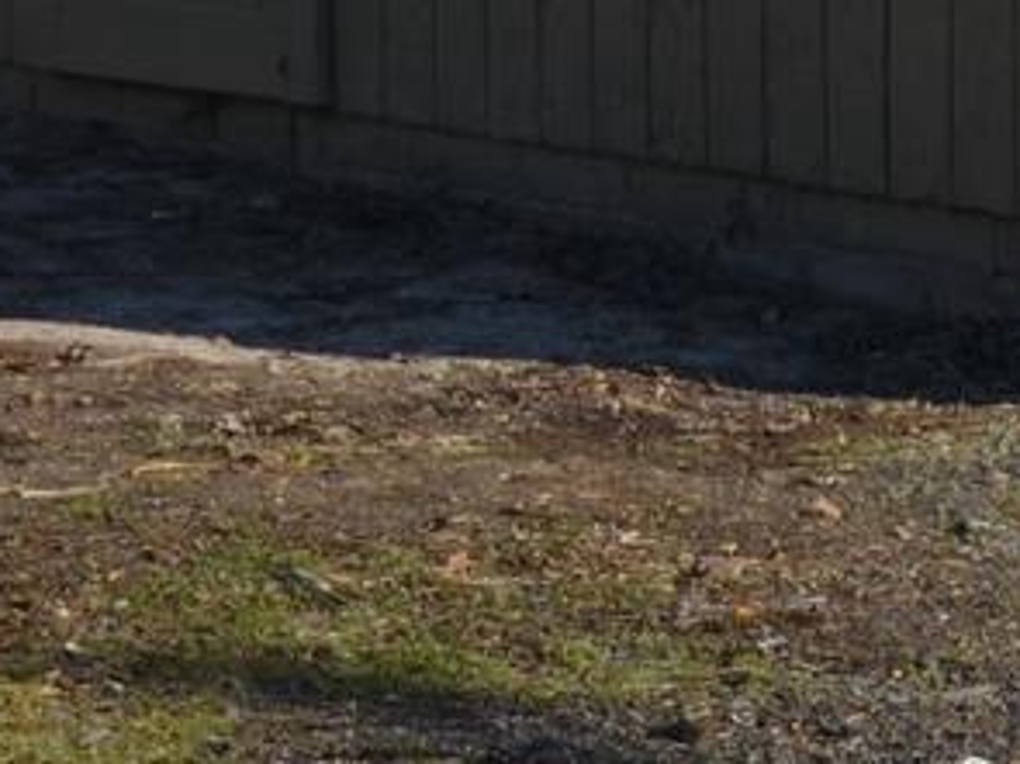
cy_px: -145
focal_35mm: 320
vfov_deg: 4.6
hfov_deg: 6.0
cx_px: 2116
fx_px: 9425
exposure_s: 1/200
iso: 100
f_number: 10
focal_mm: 32
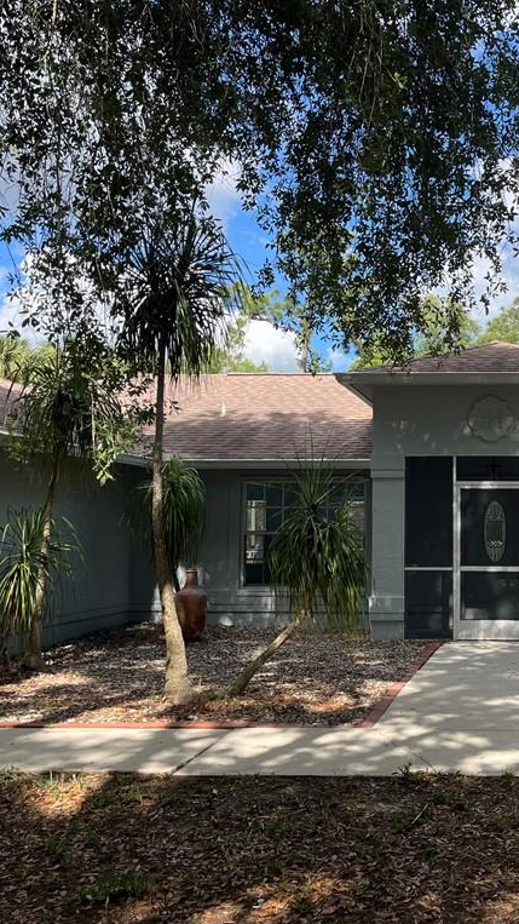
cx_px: 479
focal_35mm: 38
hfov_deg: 29.7
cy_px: 464
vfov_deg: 52.8
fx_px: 930
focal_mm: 5.1
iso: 50
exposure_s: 1/1802
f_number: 1.6
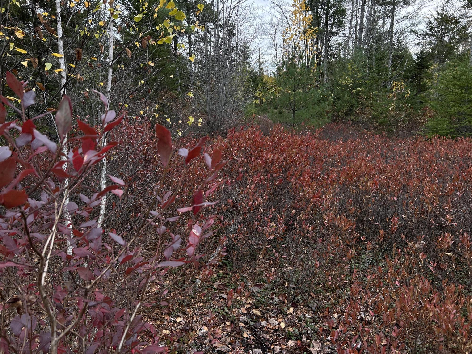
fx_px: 355
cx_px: 236
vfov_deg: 53.1
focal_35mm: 26
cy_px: 177
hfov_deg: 67.3
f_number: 1.5
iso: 64
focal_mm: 5.7
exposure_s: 1/121
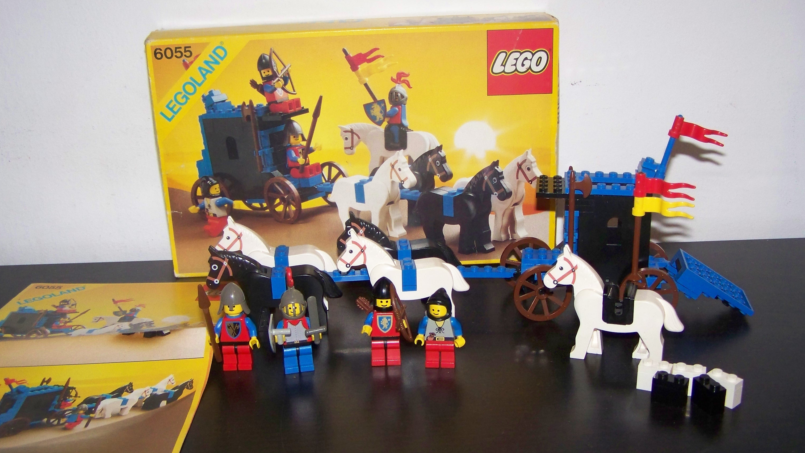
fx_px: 896
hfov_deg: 48.4
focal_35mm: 42
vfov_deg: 28.3
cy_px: 224
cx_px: 405
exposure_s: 1/30
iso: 200
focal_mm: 6.3
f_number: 2.8
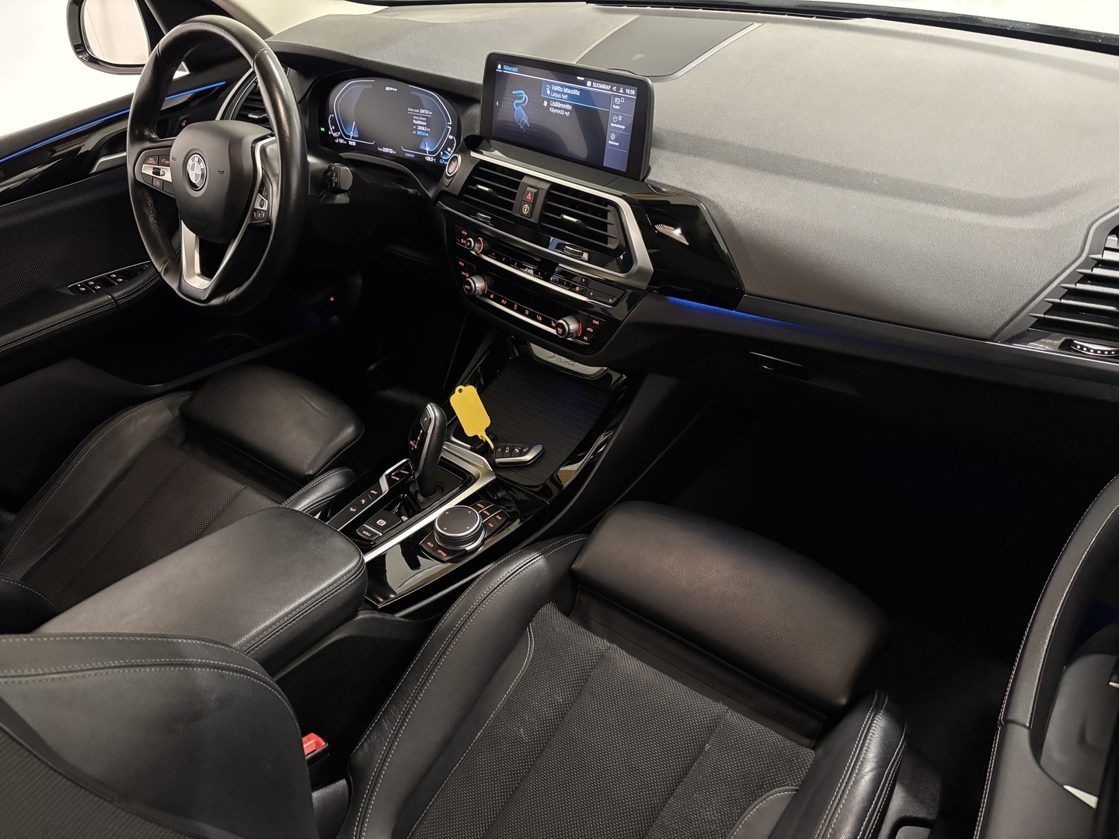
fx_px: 840
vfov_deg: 53.1
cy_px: 420
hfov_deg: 67.3
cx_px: 560
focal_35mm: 26
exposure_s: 1/30
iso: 800
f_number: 1.6
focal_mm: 5.96
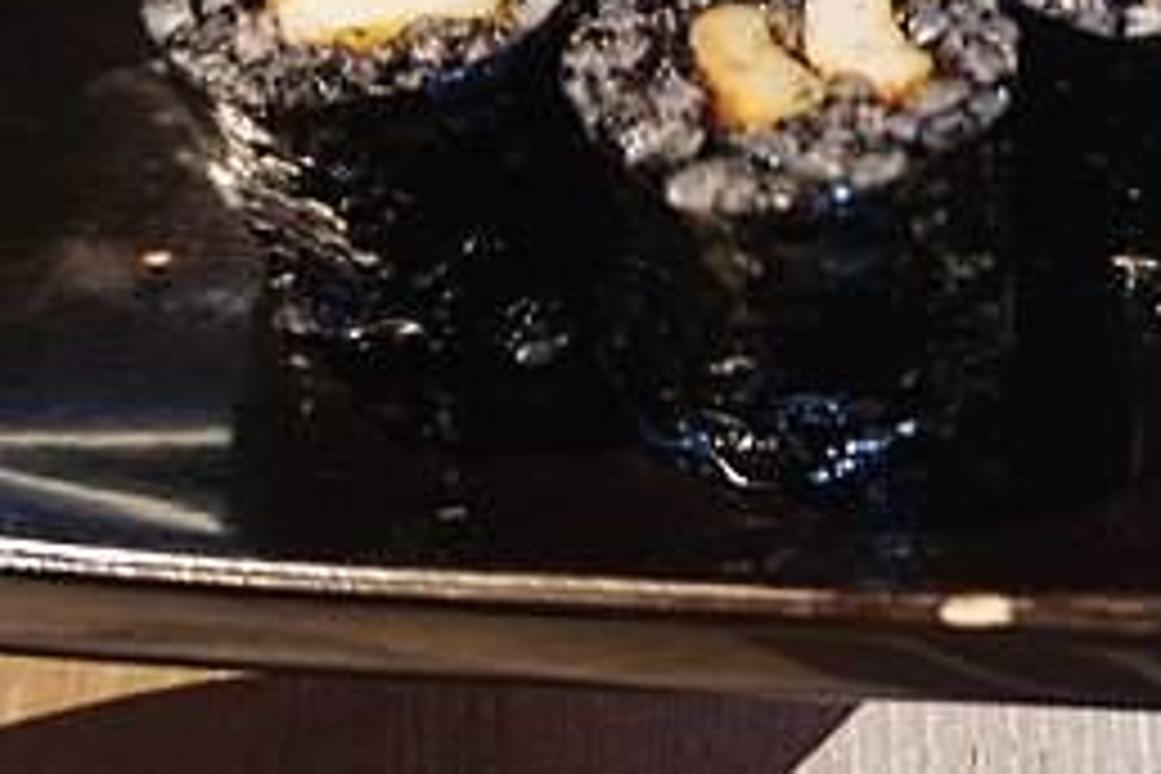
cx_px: 1269
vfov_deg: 17.9
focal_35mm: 73
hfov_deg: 25.7
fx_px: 2359
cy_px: -99
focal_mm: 21
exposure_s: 1/13
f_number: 4
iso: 1000
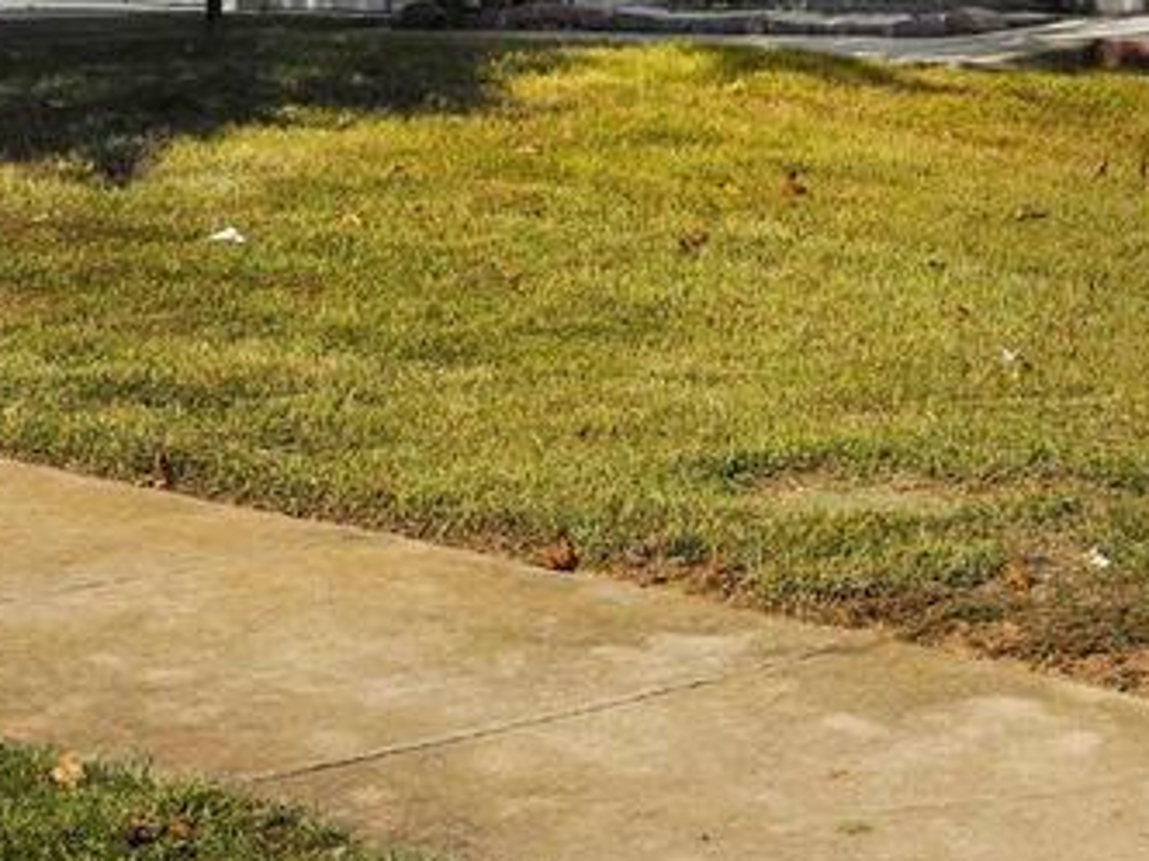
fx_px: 4149
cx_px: 1222
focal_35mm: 125
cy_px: -723
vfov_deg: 11.0
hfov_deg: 15.4
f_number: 8
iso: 100
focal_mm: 30
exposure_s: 1/125
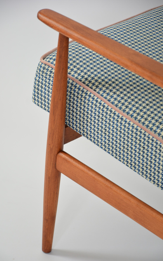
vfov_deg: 13.9
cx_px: 79
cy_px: 131
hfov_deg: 8.7
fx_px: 1073
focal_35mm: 151
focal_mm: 98
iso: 500
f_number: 5.6
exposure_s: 1/125
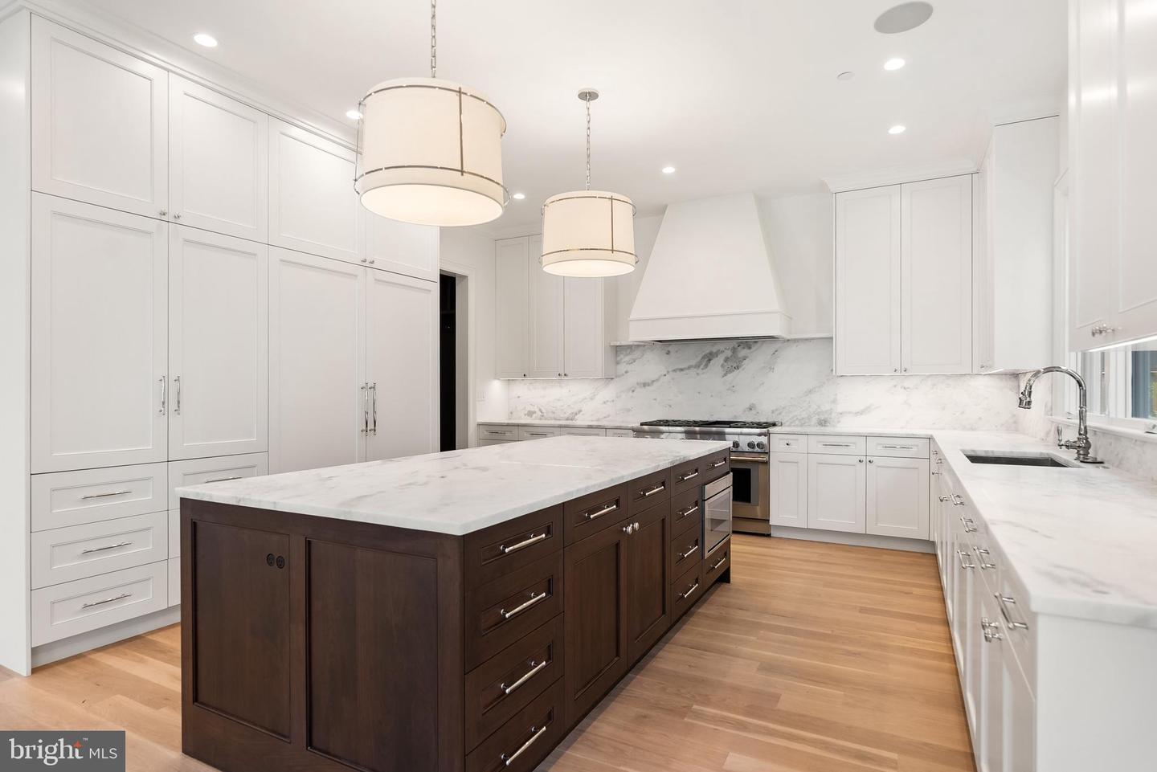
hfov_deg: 86.9
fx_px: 611
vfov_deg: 64.6
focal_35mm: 19
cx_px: 578
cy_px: 386
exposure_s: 1/25
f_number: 5
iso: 400
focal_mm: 19
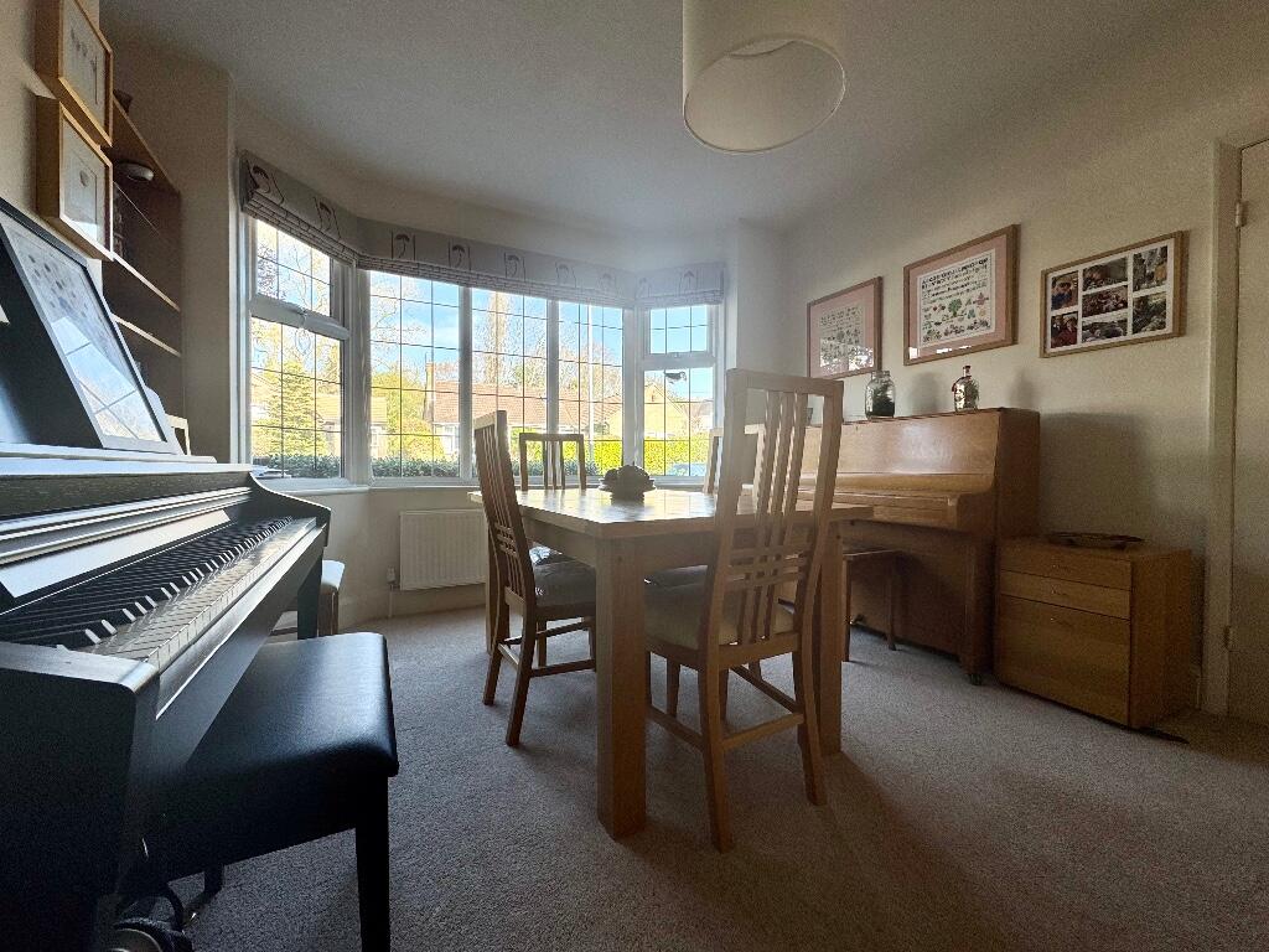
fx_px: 513
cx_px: 634
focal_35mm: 14
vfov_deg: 85.7
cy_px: 476
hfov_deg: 102.1
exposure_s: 1/202
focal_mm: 2.22
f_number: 2.2
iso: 40
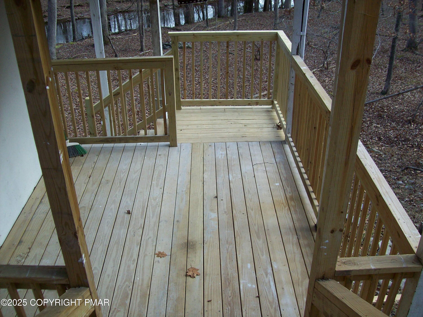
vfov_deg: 39.7
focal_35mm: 36
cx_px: 212
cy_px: 158
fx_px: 440
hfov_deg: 51.4
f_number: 2.7
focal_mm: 6
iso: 80
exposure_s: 1/185
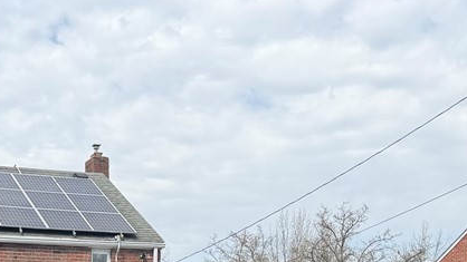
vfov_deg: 16.8
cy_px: 407
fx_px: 792
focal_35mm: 64
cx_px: 76
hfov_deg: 31.7
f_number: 1.78
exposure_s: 1/3145
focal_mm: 6.76
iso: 80
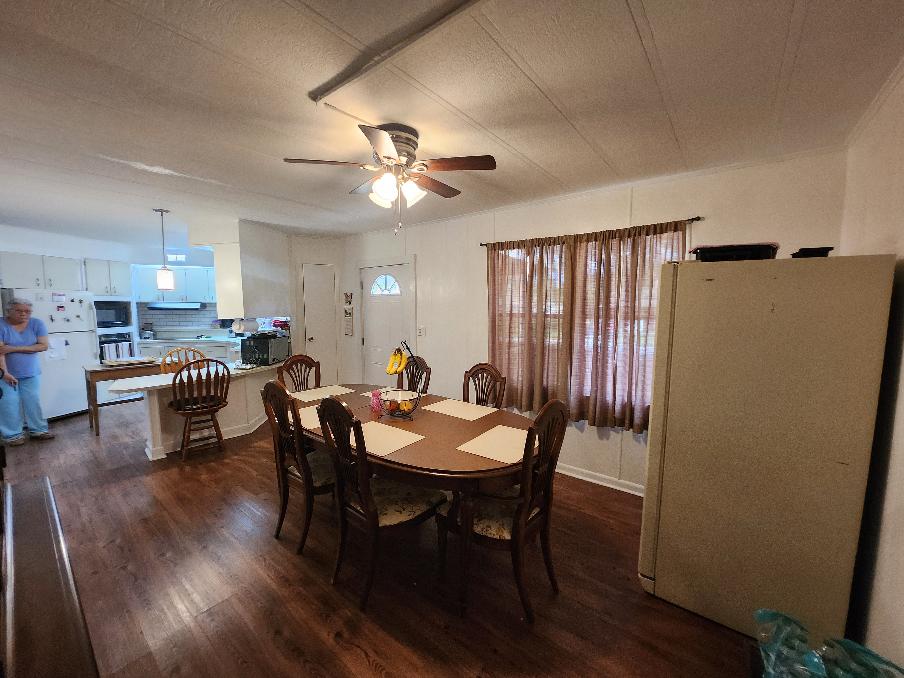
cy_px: 339
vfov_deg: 89.9
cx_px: 452
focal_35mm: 13
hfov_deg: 106.2
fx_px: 339
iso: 320
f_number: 2.2
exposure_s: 1/40
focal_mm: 1.7
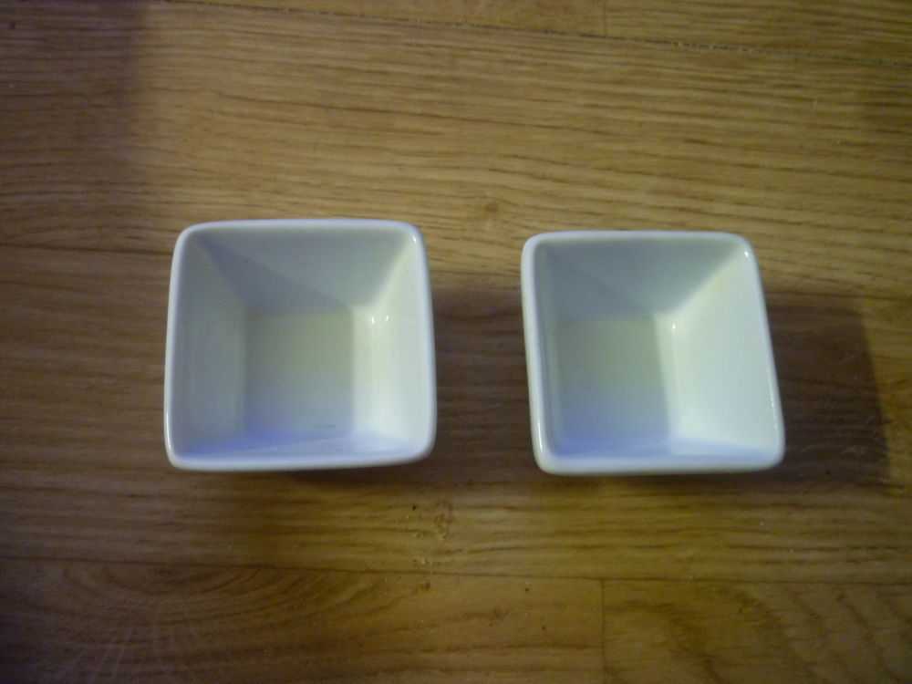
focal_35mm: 29
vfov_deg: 48.2
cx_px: 456
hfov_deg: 61.7
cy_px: 342
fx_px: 764
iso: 400
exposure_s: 1/8
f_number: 3.3
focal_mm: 5.2
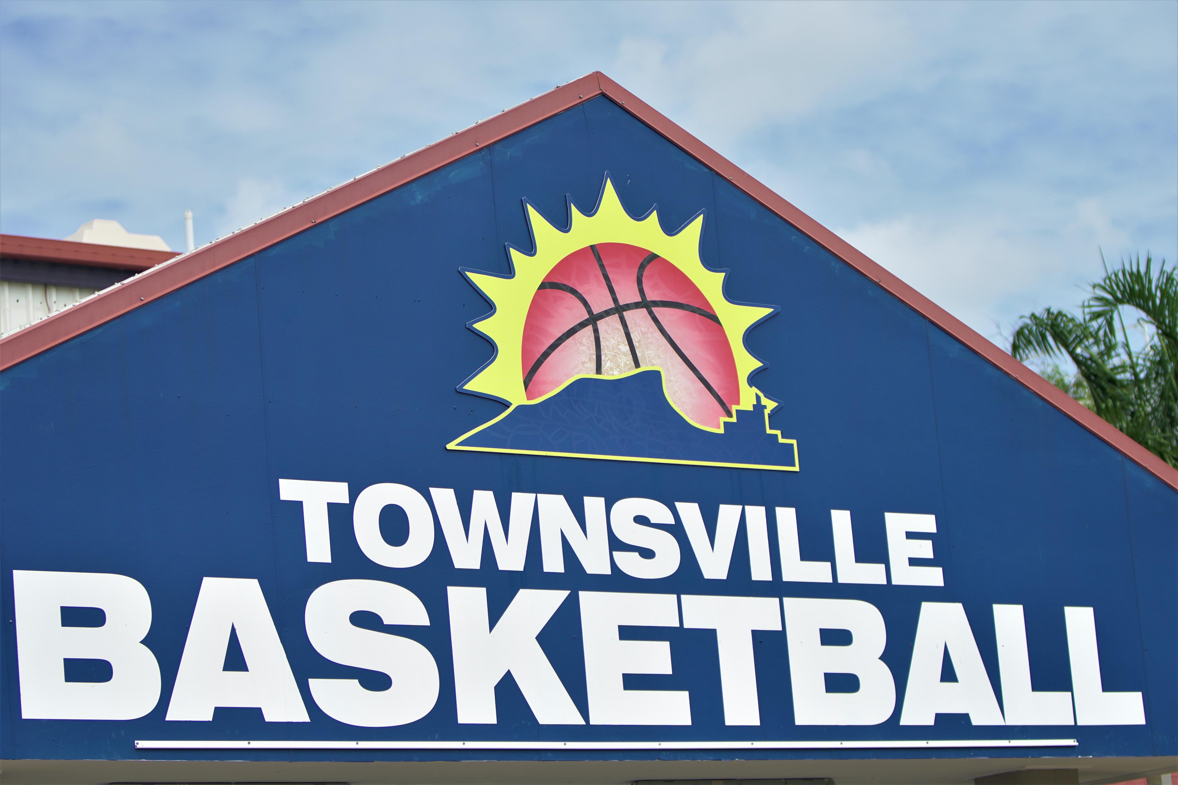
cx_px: 589
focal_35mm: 105
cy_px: 392
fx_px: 3435
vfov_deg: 13.0
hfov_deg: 19.5
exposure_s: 1/2000
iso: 100
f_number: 2.8
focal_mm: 70
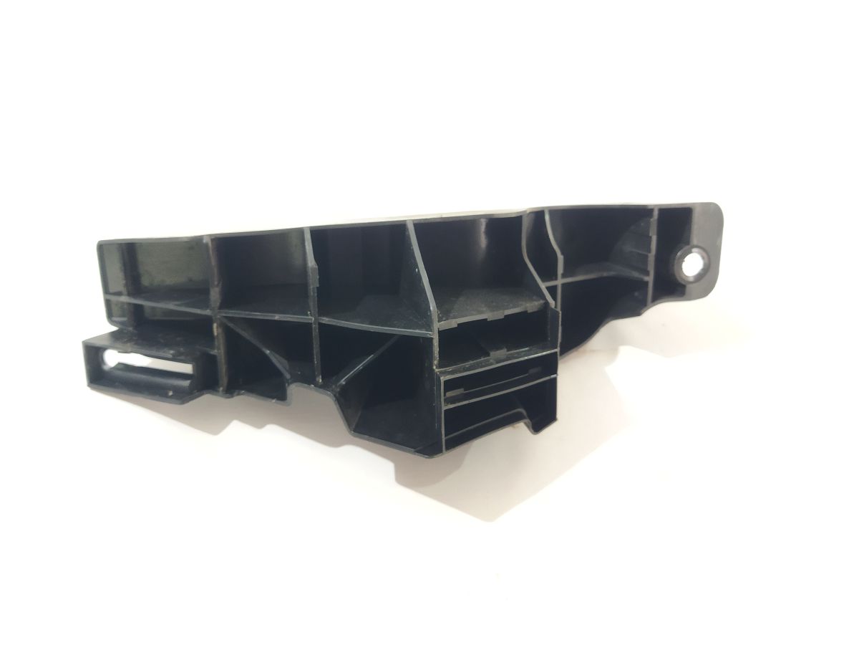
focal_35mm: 27
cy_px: 322
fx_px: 670
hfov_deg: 65.3
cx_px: 430
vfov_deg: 51.4
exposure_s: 1/50
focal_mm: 4.71
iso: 350
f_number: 1.79
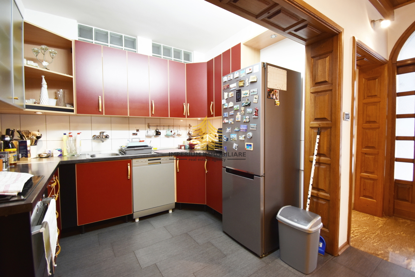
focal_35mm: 15
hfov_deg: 100.4
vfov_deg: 77.3
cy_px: 138
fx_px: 173
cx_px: 208
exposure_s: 1/15
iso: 360
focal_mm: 10
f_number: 4.5
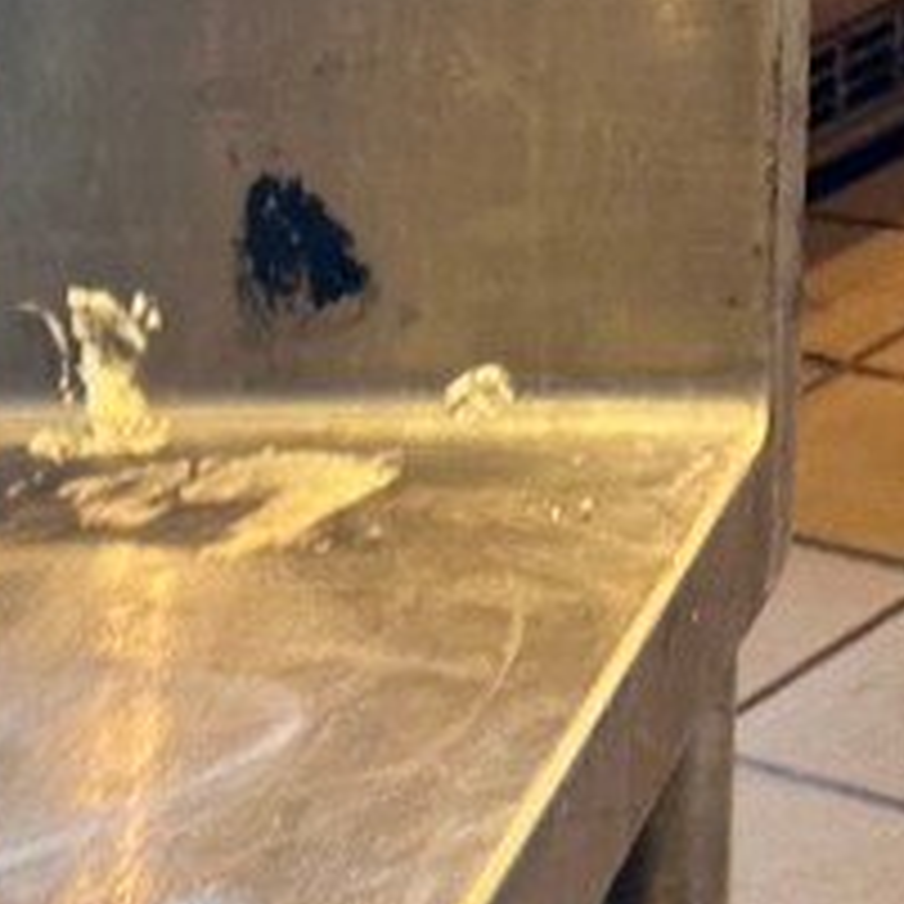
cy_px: 1298
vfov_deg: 18.2
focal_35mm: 86
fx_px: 2541
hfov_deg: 19.0
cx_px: -207
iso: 125
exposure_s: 1/60
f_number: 1.78
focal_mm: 6.86
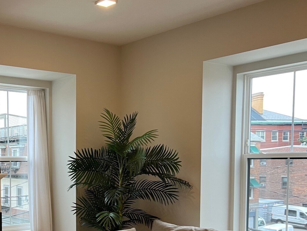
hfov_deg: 35.8
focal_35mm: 50
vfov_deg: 28.4
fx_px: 443
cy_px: 189
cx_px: 28
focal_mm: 5.7
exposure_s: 1/60
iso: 100
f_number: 1.5
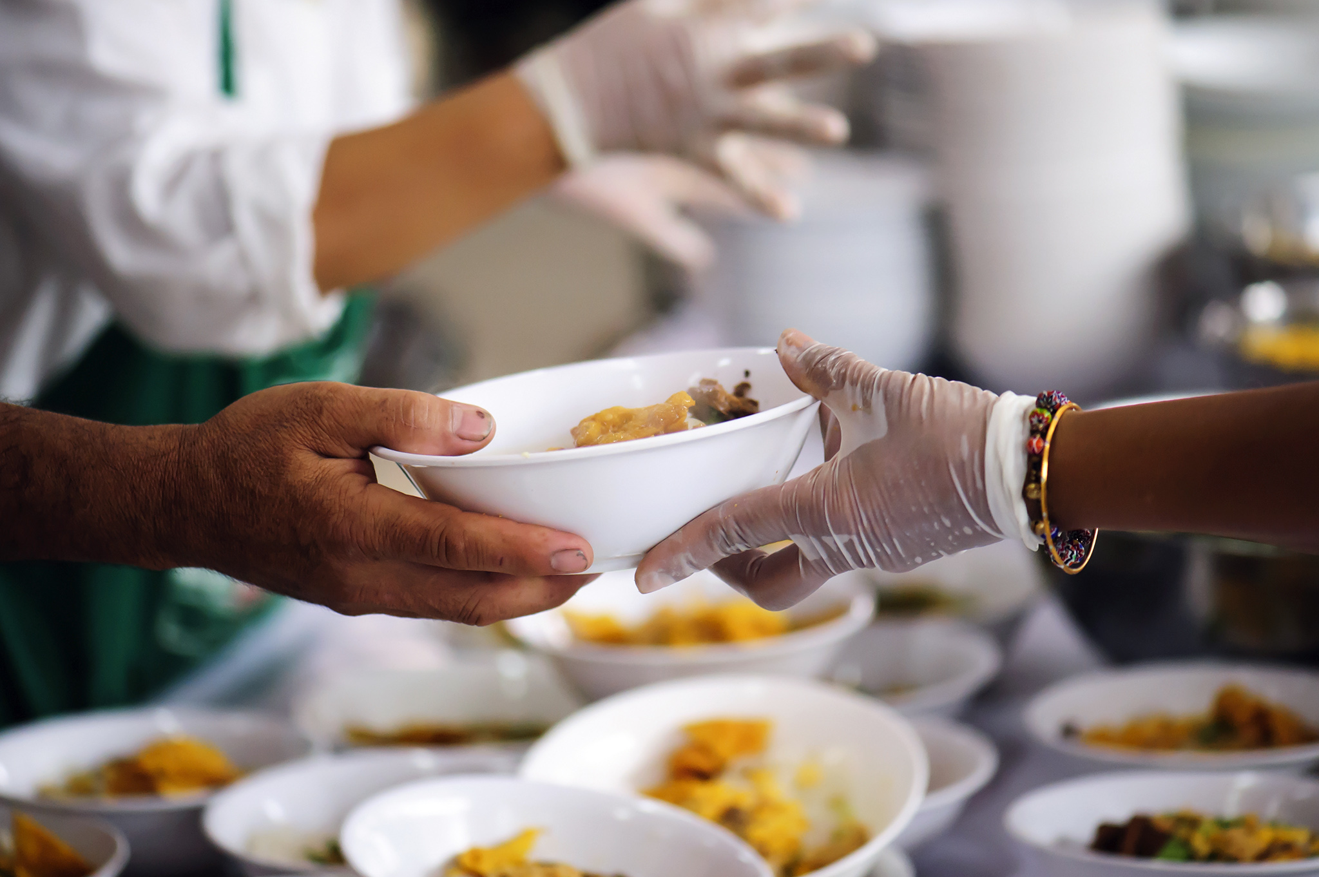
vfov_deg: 11.6
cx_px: 643
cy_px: 430
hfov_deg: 17.4
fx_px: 4319
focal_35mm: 118
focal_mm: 105
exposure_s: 1/500
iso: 2200
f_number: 3
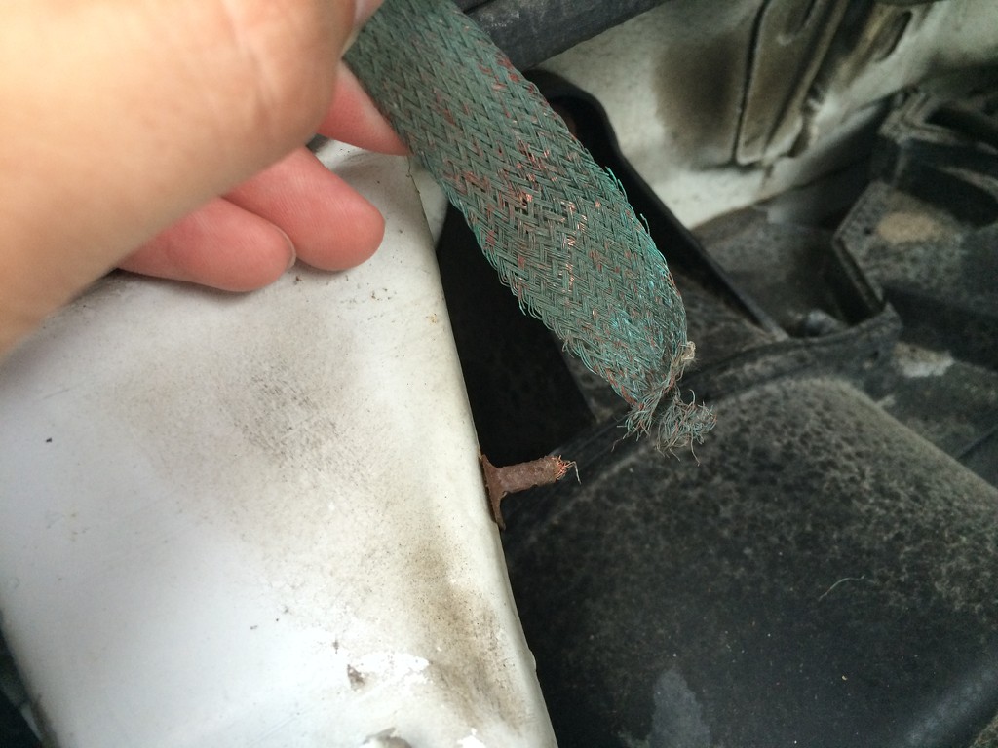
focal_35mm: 30
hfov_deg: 60.0
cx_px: 499
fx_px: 865
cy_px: 374
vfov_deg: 46.8
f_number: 2.2
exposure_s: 1/30
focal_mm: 4.12
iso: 125
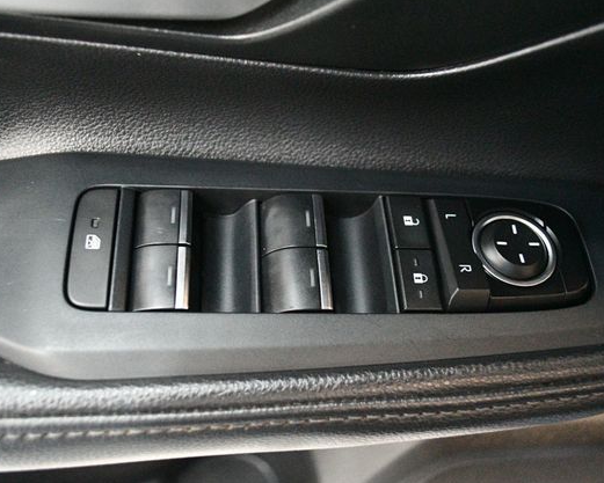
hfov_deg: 47.9
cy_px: 241
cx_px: 299
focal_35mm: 38
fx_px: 679
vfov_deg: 39.2
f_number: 3.8
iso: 10000
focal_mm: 22
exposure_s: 1/60
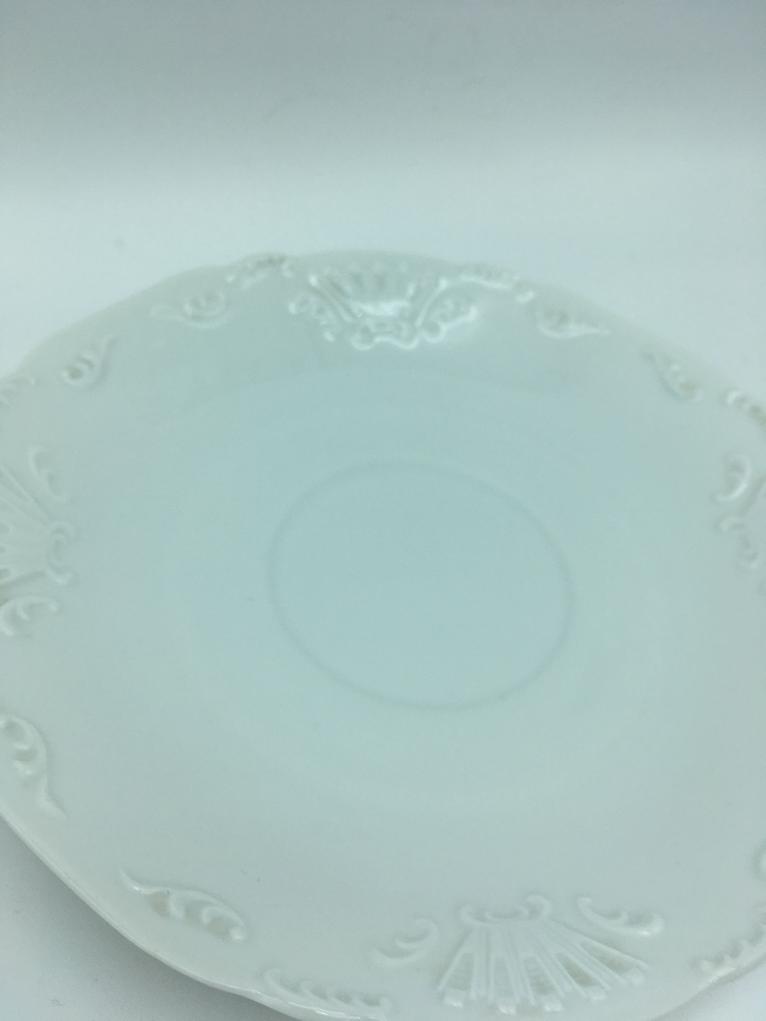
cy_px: 510
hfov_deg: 48.2
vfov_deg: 61.7
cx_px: 383
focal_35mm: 29
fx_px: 856
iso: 25
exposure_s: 1/469
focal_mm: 4.15
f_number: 2.2
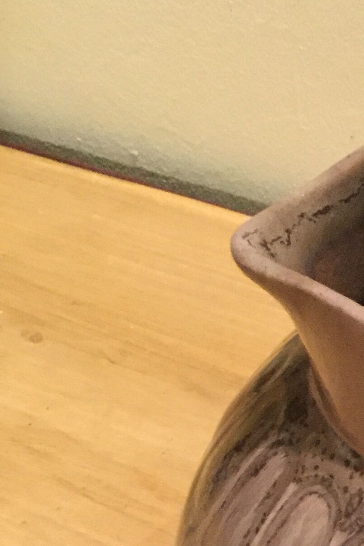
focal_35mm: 87
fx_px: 1320
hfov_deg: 14.8
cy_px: 483
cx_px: 521
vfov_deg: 22.8
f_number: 2.4
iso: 320
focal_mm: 3.3
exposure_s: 1/17
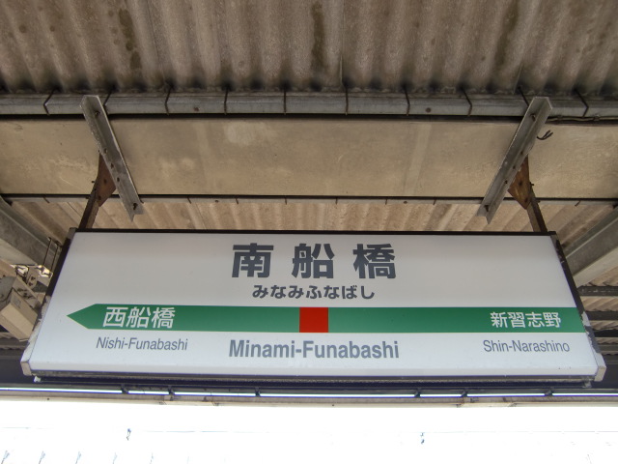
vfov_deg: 49.7
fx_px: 500
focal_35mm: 28
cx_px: 309
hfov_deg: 63.4
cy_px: 232
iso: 64
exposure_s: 1/80
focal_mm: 4.9
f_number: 2.6
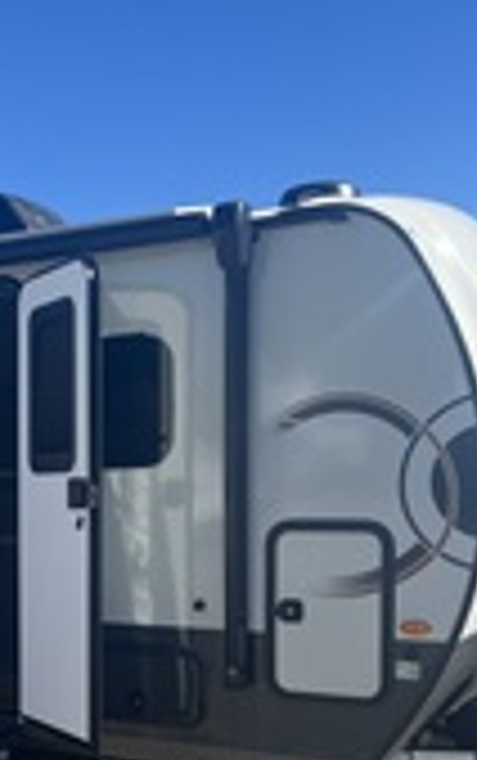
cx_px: -29
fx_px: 1183
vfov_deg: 35.2
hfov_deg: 21.8
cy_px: 526
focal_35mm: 57
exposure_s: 1/2179
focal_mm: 5.1
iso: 50
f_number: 1.6
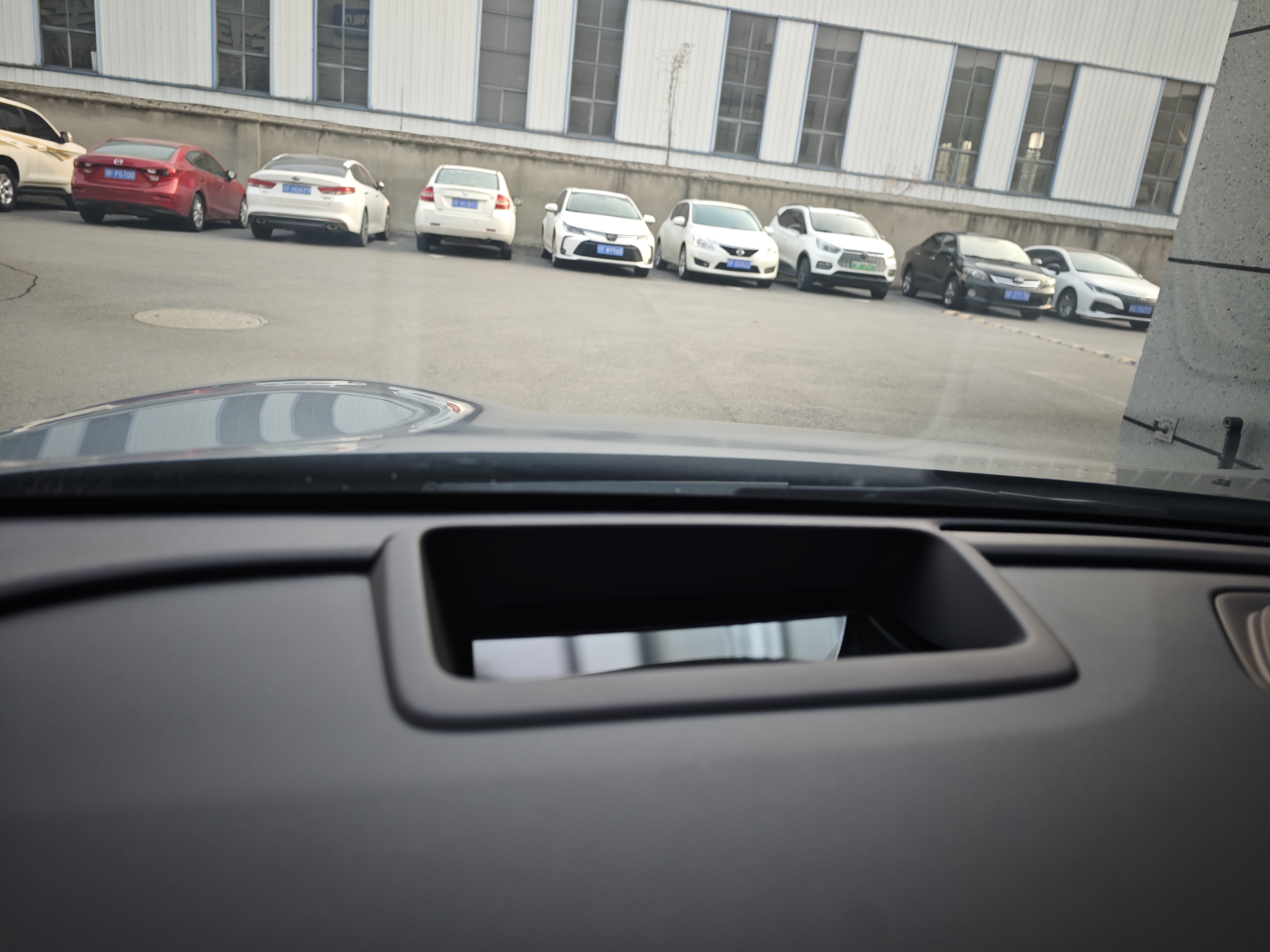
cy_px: 476
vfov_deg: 58.9
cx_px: 635
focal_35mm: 23
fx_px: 844
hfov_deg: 73.9
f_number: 2
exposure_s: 1/700
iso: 400
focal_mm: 8.72
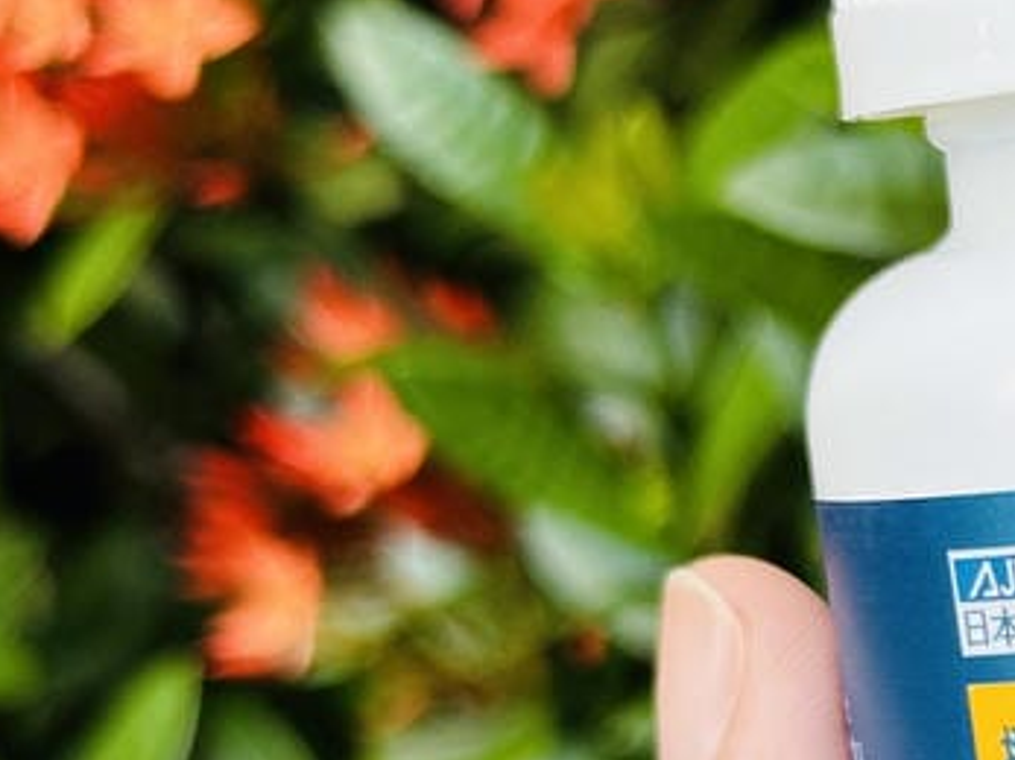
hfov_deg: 11.5
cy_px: 678
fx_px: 4866
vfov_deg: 8.9
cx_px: 1489
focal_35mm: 166
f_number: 1.78
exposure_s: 1/121
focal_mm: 6.86
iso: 50
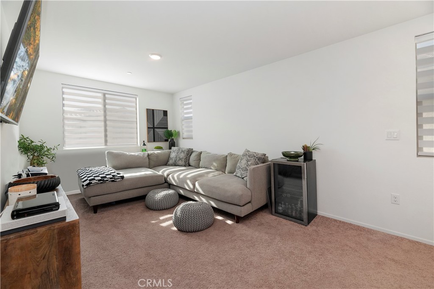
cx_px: 217
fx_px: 169
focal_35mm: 14
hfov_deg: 104.3
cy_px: 144
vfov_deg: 81.1
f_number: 10
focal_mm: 14
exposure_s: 1/30
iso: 500
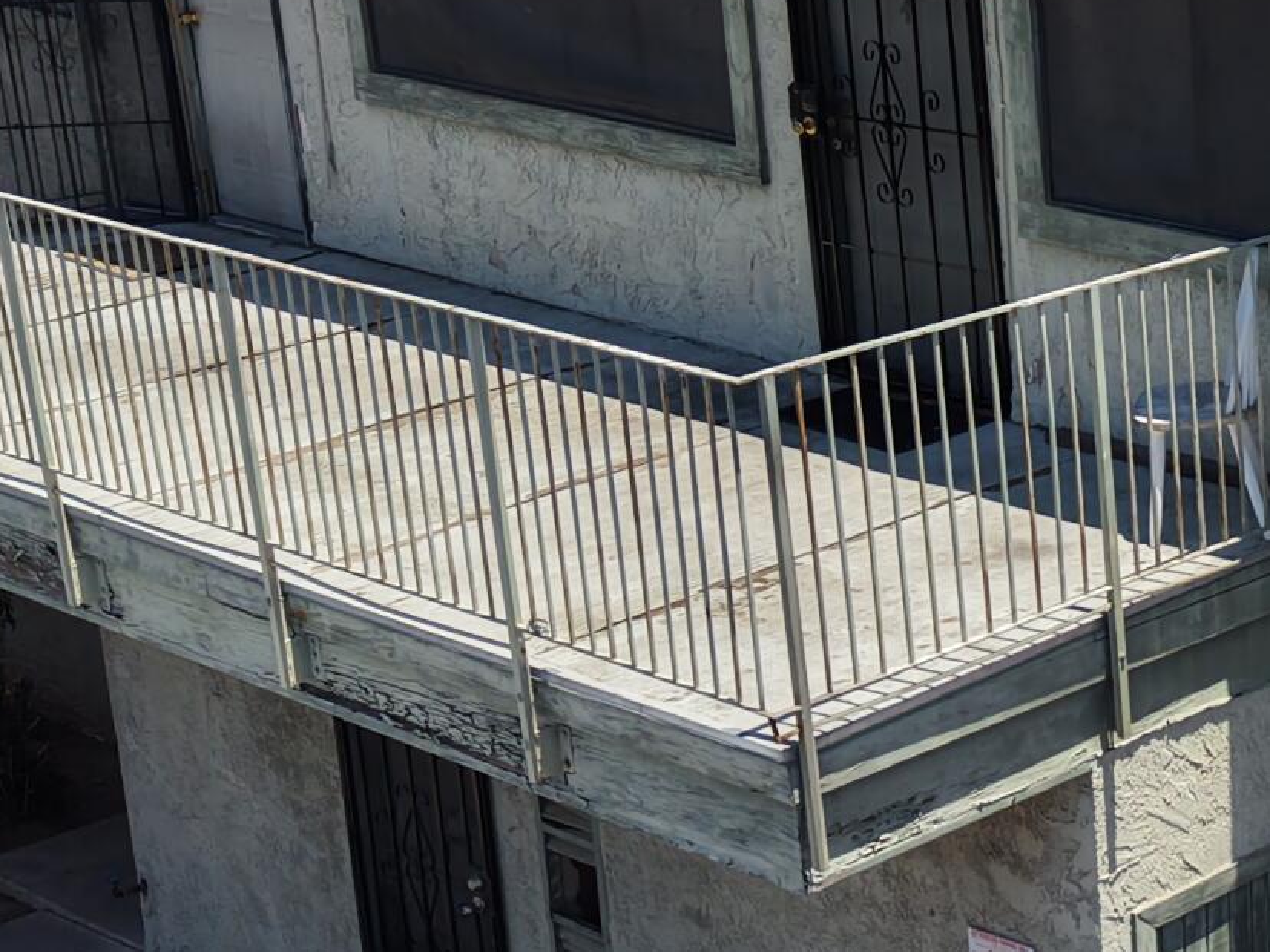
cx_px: 1798
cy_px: 477
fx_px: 3192
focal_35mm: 87
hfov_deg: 20.0
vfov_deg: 17.0
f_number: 1.8
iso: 280
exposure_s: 1/5000
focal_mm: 8.67
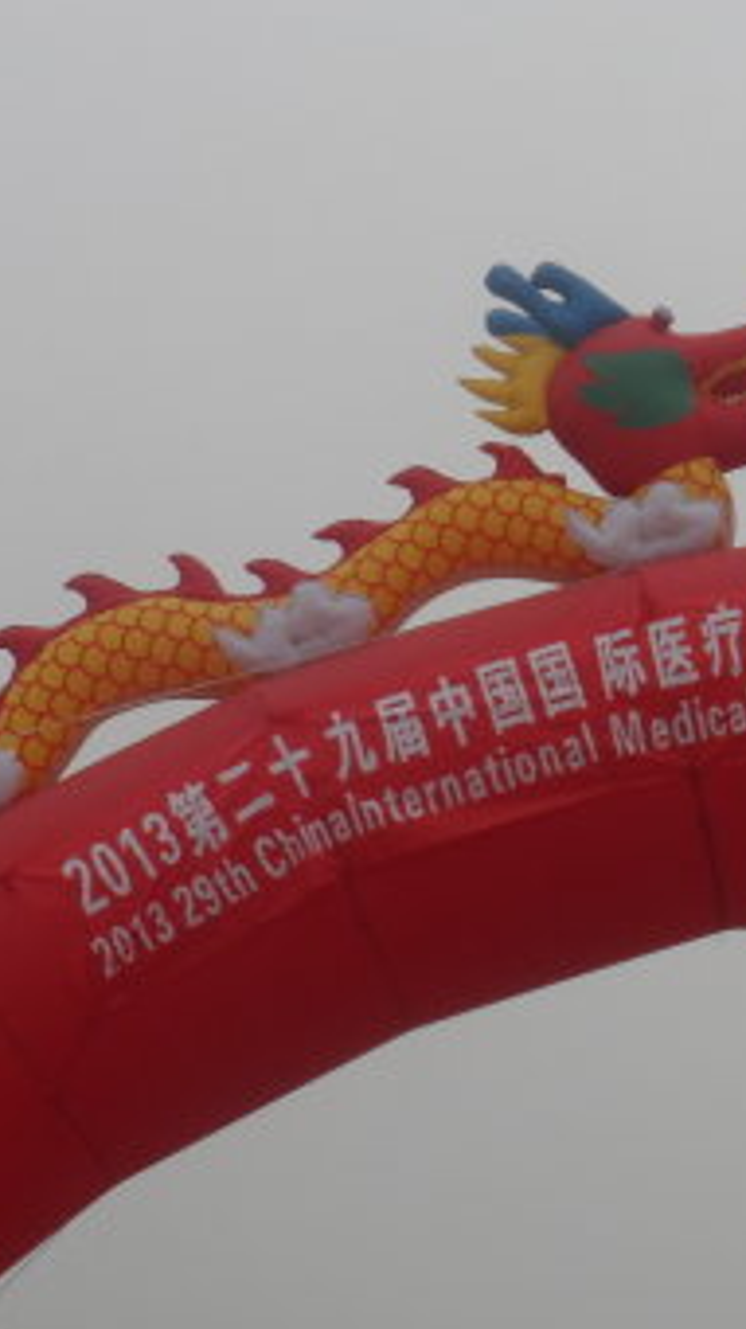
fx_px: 4823
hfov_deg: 8.6
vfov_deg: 15.7
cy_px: 682
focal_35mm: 137
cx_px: 1215
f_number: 4.2
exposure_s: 1/350
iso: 80
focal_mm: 10.2
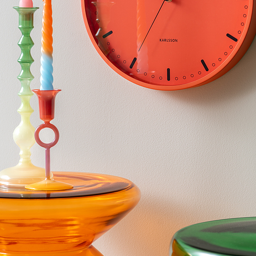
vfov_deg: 10.4
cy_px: 67
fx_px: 1397
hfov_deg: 10.5
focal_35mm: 167
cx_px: 147
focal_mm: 105
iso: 50
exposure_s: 1/125
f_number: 5
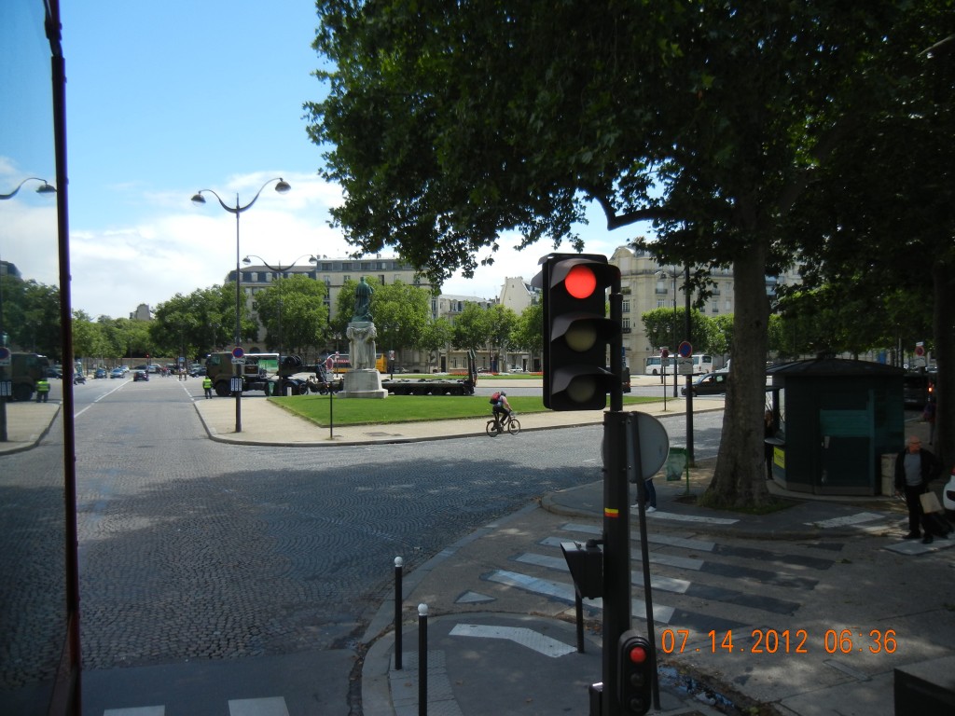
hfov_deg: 60.0
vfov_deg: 46.8
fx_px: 828
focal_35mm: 30
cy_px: 358
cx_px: 478
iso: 160
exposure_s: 1/284
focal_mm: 5.4
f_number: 7
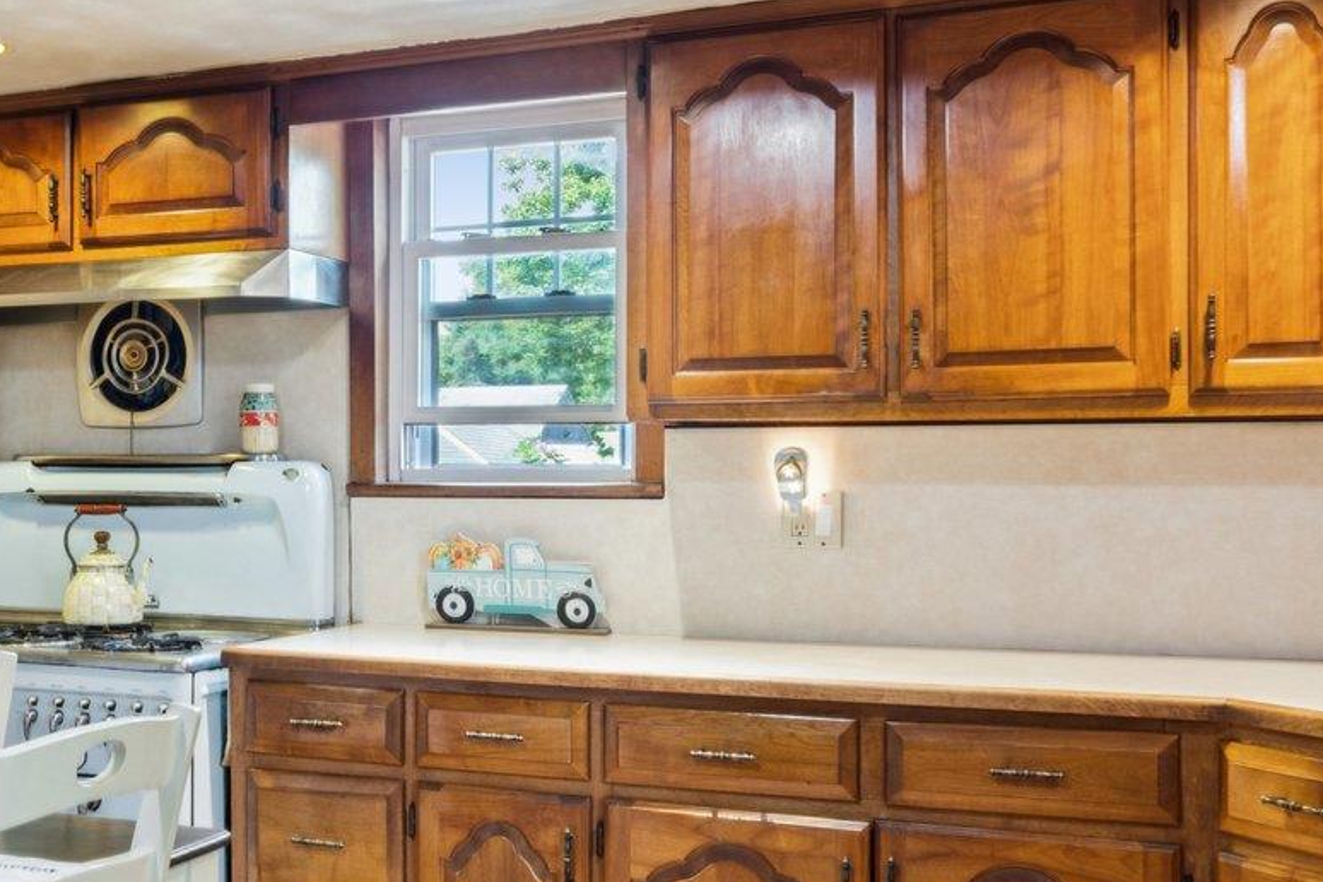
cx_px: 292
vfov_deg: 29.8
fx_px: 1654
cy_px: 505
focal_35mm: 45
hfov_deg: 42.0
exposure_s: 1/4
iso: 200
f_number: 8
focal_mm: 17
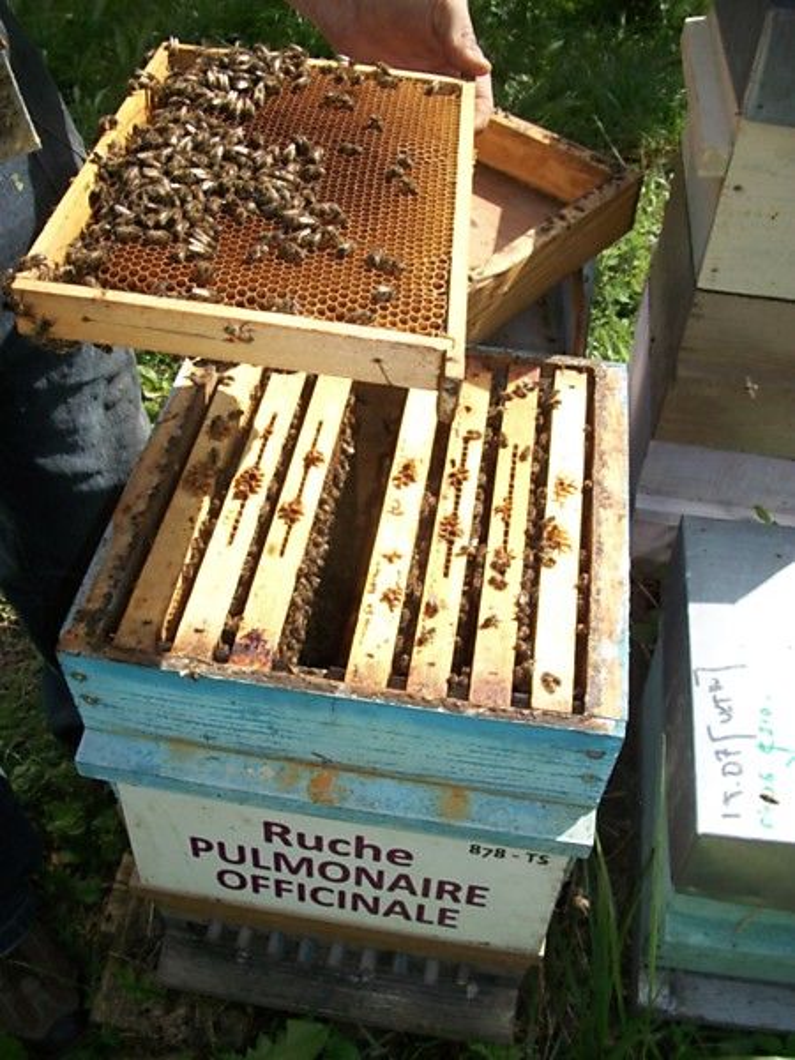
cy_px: 530
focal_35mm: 32
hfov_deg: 44.2
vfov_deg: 56.8
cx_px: 398
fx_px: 980
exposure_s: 1/250
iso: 80
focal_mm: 5.7
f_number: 5.5
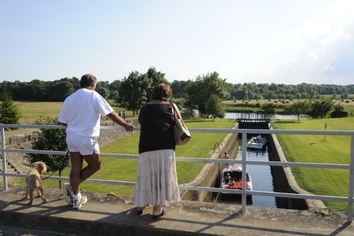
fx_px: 285
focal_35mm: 29
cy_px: 118
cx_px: 177
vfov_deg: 44.9
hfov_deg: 63.7
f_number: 16
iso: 200
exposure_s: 1/80
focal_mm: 29
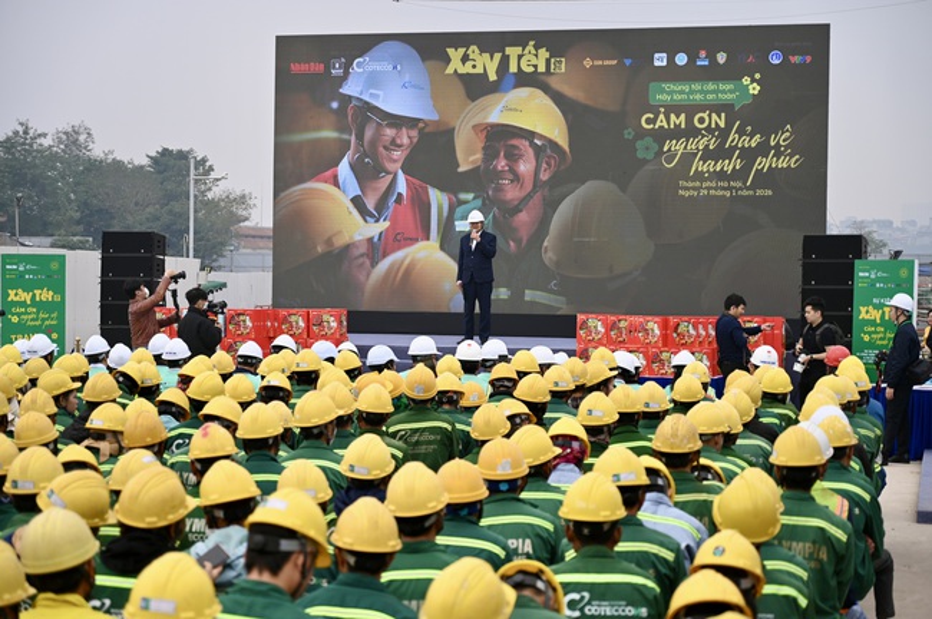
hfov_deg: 28.9
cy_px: 310
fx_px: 1810
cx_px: 466
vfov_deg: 19.4
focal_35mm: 70
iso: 125
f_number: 4
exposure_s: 1/400
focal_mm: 70
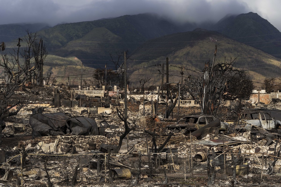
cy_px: 94
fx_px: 874
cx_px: 140
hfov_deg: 18.3
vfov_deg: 12.2
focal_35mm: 112
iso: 160
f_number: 3.2
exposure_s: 1/3200
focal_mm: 112
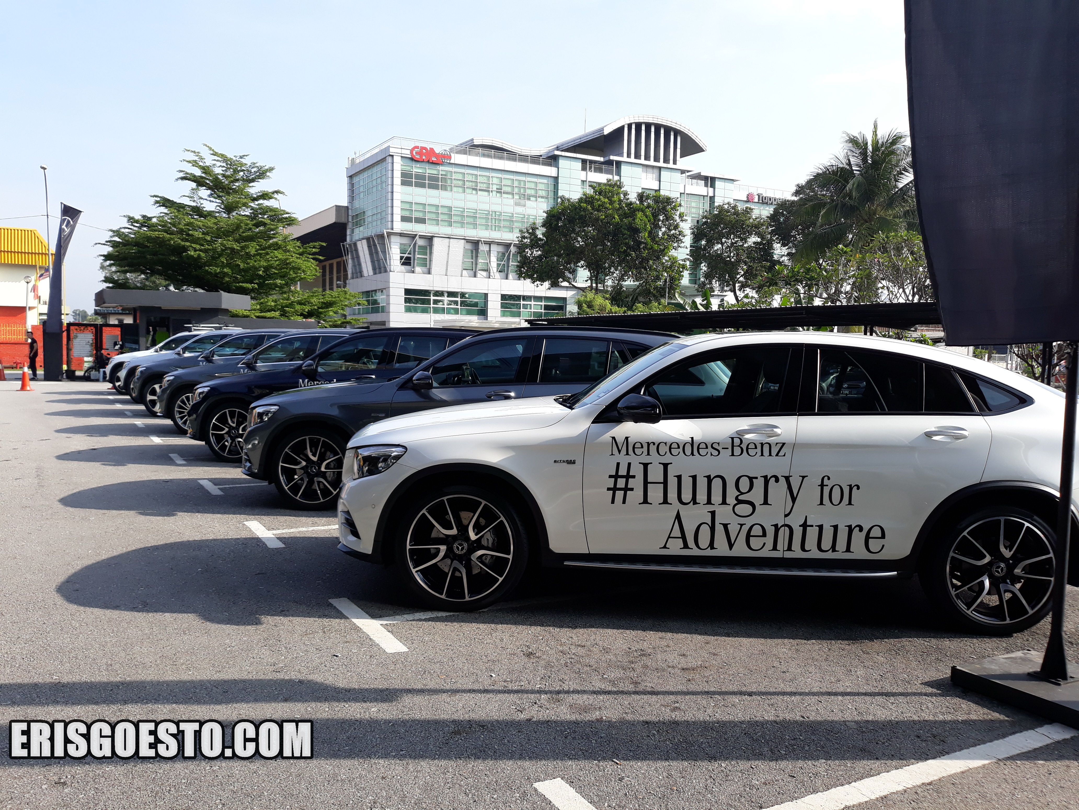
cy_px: 405
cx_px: 540
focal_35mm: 27
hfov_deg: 65.3
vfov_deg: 51.4
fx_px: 842
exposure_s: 1/901
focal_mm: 3.71
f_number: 1.7
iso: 40
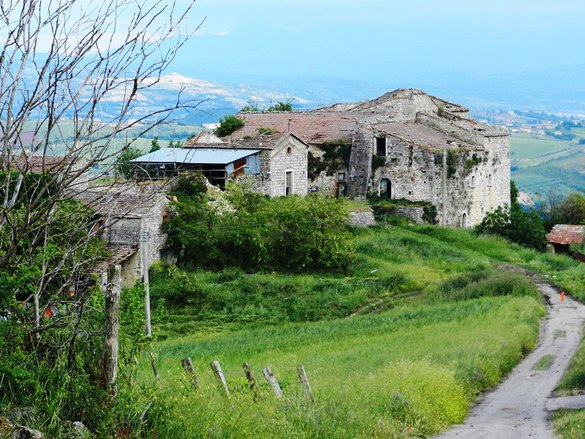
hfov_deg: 13.6
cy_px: 220
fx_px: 2451
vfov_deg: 10.2
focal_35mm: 145
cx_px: 292
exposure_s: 1/100
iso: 160
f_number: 5.1
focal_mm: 25.7
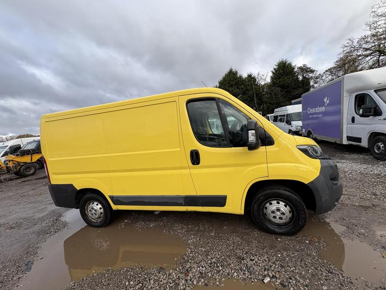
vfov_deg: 85.7
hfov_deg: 102.1
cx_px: 193
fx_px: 156
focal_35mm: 14
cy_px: 145
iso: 40
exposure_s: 1/771
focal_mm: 2.22
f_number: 2.2
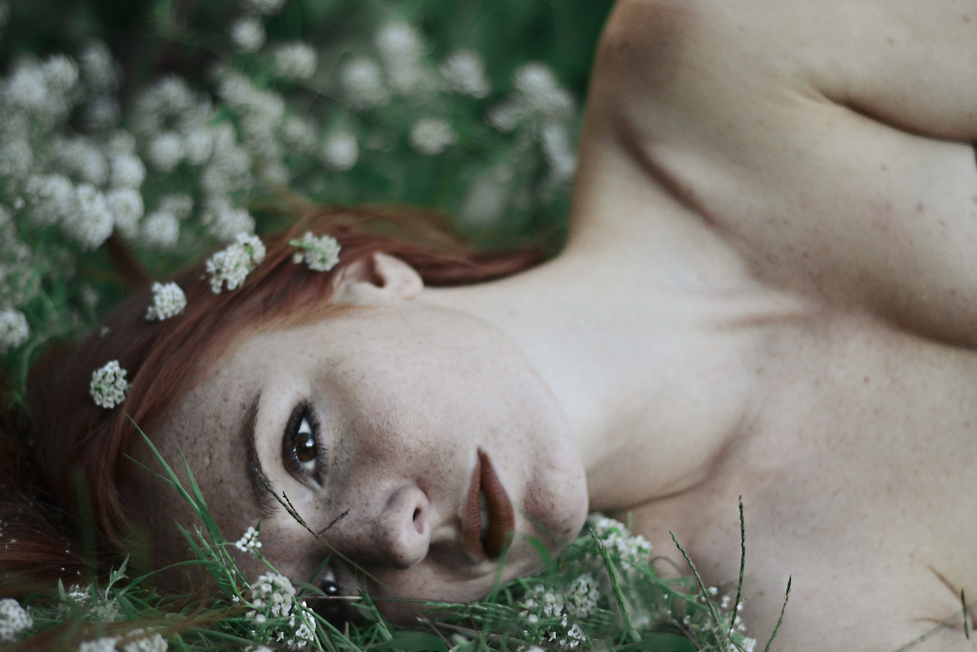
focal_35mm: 75
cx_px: 488
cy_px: 326
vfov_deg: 18.2
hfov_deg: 27.0
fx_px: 2035
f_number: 1.8
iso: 800
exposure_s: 1/4000
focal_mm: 50
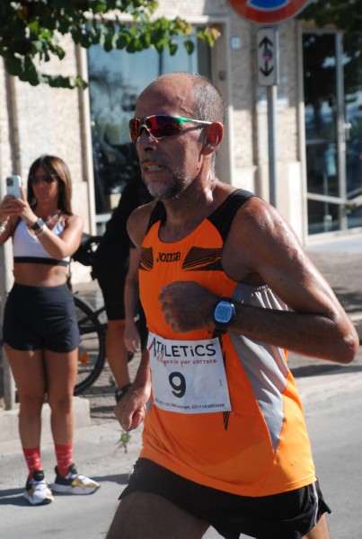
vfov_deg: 17.0
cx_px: 181
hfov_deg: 11.5
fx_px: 1801
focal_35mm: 120
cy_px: 270
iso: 1000
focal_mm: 80
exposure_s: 1/1600
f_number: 6.3
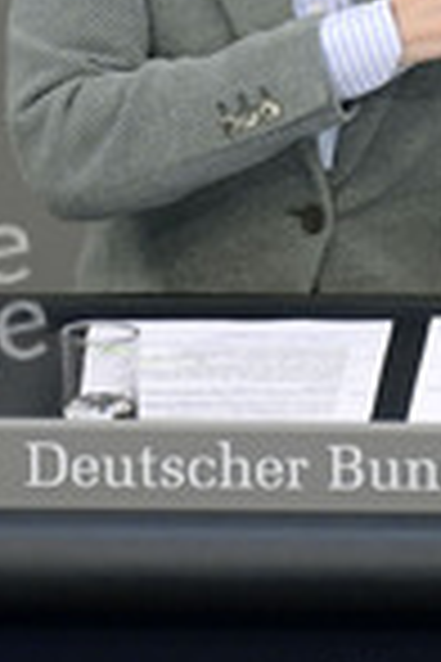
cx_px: 306
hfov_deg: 1.0
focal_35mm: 1357
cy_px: 108
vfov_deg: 1.5
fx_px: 24933
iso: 5000
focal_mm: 500
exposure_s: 1/400
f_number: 5.6
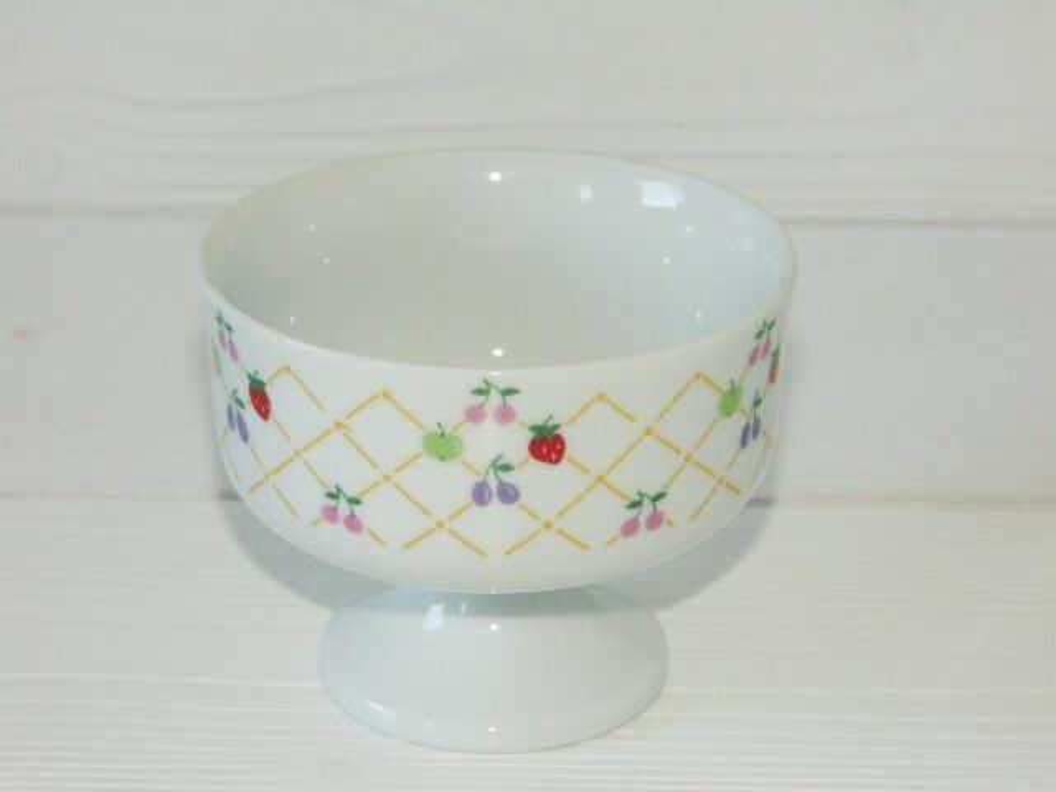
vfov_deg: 14.1
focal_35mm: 105
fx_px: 3203
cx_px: 528
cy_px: 396
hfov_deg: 18.7
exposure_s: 1/100
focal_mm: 26.09
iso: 200
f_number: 5.6
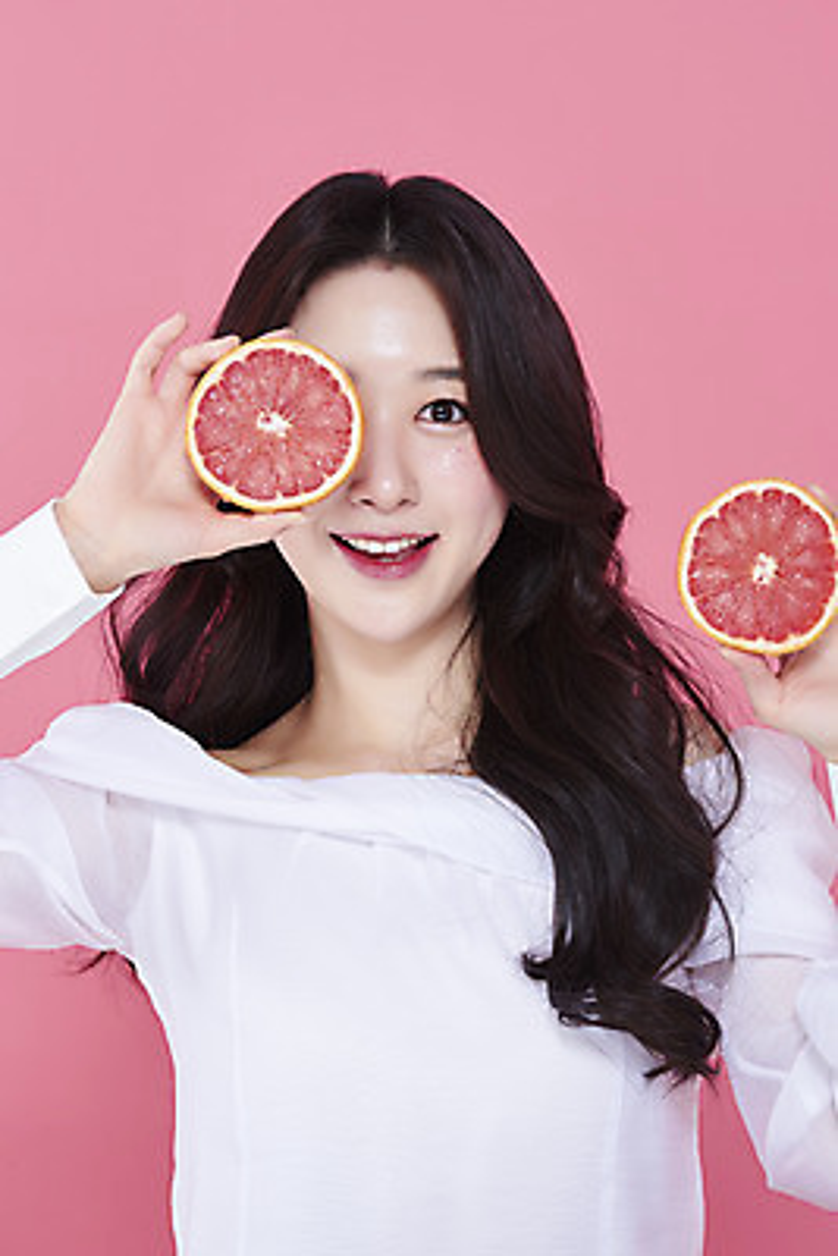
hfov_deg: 13.1
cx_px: 419
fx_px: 3663
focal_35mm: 105
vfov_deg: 19.4
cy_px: 628
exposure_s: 1/125
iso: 64
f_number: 11
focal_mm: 105
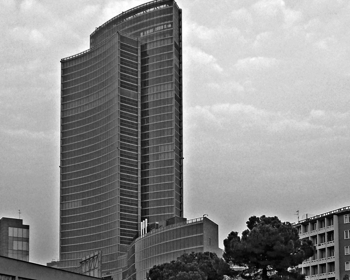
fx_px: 528
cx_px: 192
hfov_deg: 36.6
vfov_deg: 29.1
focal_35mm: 51
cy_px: 215
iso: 100
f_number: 3.4
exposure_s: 1/125
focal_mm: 4.9
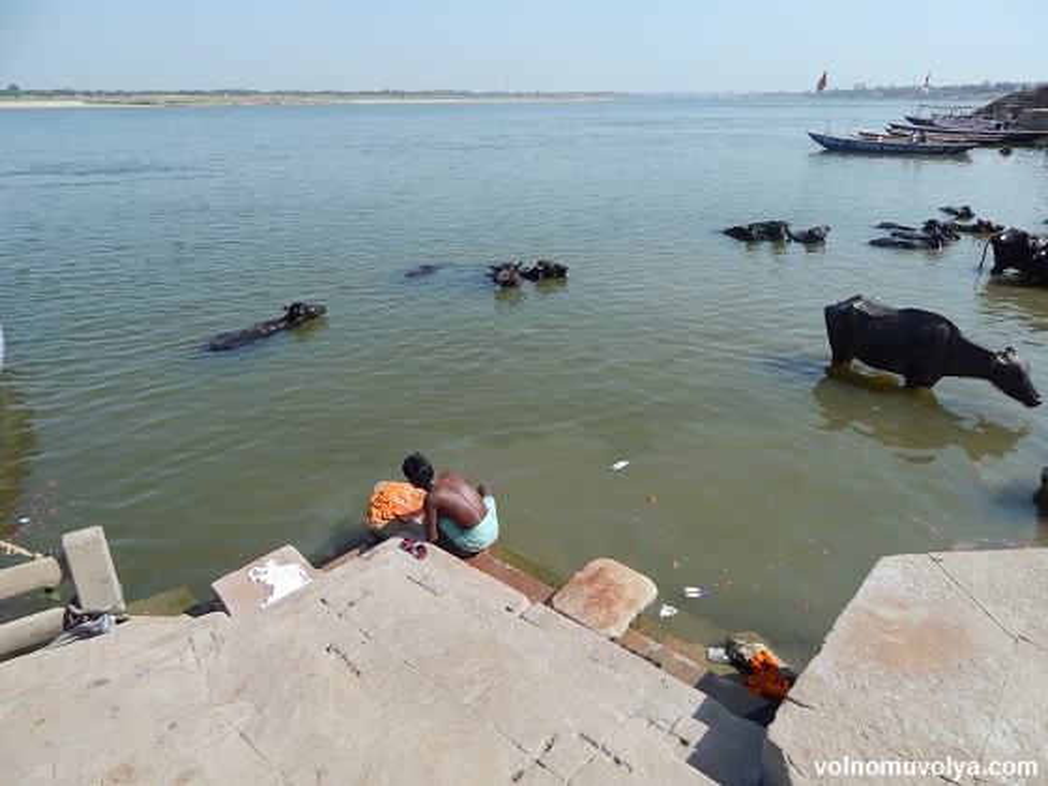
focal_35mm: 23
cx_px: 524
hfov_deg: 73.9
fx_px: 696
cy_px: 393
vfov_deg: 58.9
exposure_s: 1/400
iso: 125
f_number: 6
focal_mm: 4
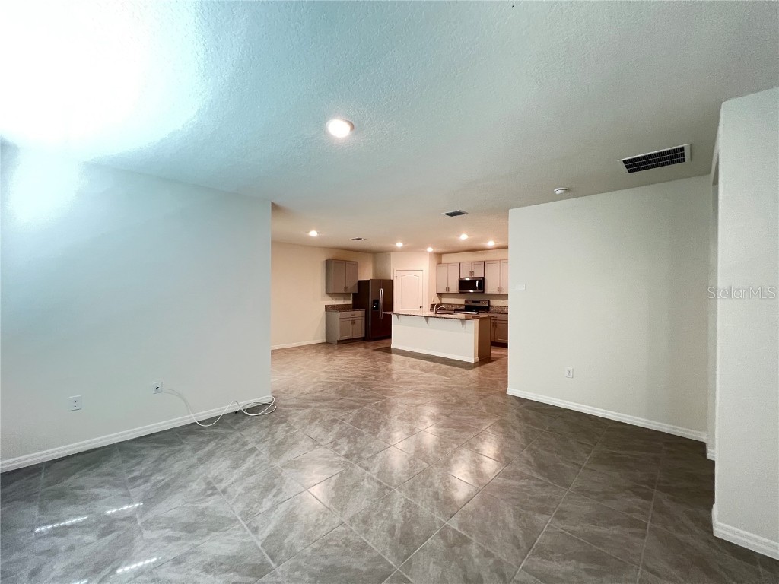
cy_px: 292
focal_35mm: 13
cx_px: 390
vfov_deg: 89.9
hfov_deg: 106.2
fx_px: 293
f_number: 1.8
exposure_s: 1/60
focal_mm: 1.57
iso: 400
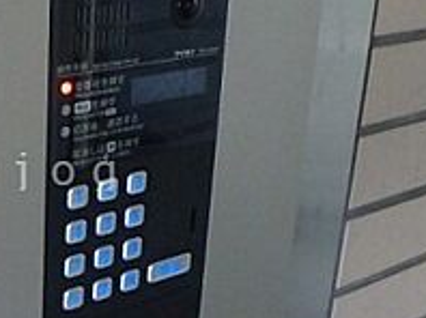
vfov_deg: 21.6
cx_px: 6
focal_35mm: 68
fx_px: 836
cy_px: 170
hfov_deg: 27.1
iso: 640
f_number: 3.5
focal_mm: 3.7
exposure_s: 1/30
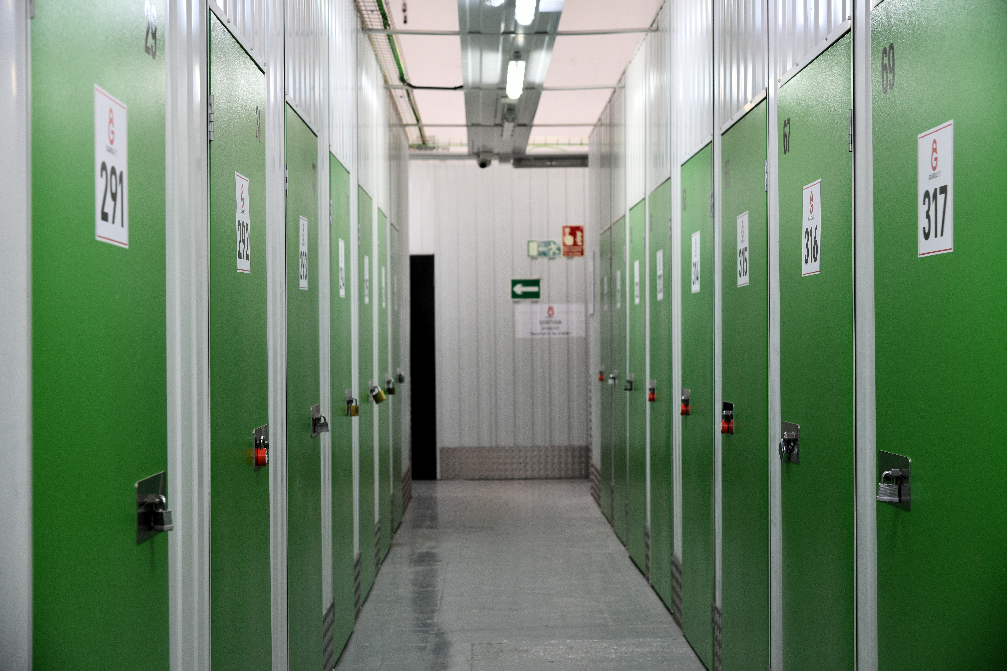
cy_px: 336
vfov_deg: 23.4
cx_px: 504
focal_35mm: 58
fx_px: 1622
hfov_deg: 34.5
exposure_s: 1/15
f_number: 5
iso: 320
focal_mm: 58
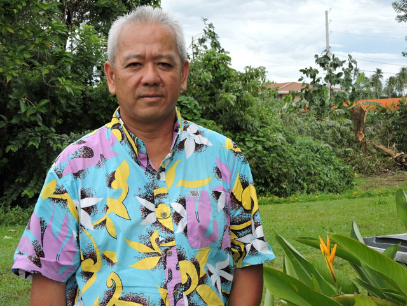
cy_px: 153
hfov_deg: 29.8
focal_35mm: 65
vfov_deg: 22.6
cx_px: 204
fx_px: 764
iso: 100
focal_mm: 11.6
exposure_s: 1/250
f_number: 4.2
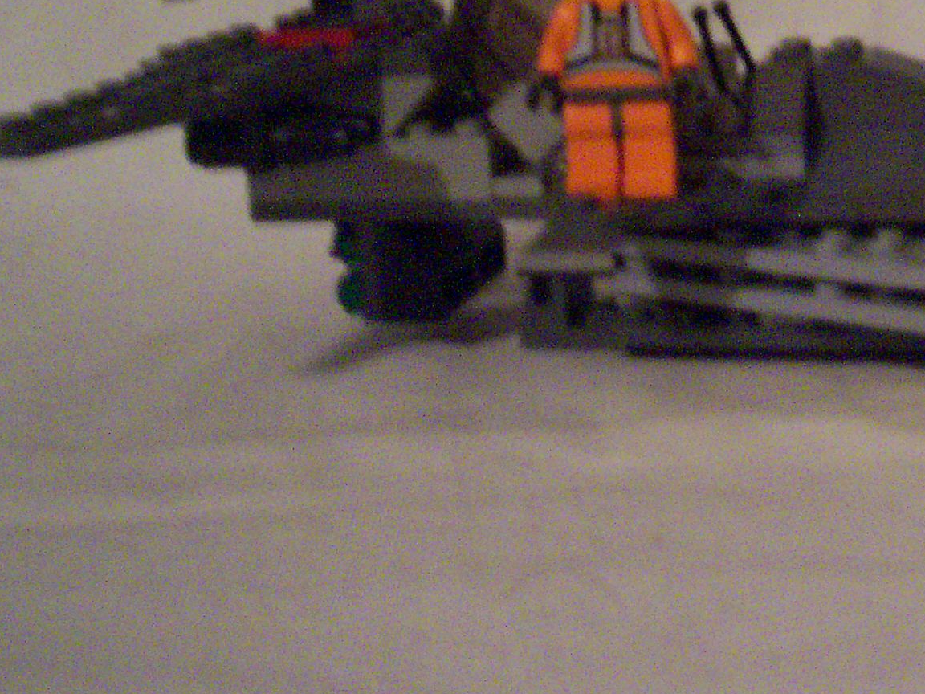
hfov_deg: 26.1
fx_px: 1924
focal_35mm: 72
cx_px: 841
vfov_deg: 20.0
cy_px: 55
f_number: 4.5
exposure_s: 1/8
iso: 400
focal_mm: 5.9
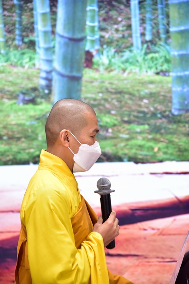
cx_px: 94
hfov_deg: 16.7
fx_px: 645
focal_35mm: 82
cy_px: 142
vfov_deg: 24.8
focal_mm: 82
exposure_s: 1/80
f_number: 4
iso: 1250
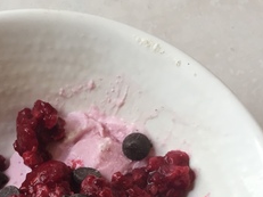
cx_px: 34
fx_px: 577
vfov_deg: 18.2
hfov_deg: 25.0
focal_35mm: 76
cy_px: 247
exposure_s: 1/30
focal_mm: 4.15
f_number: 2.2
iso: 32
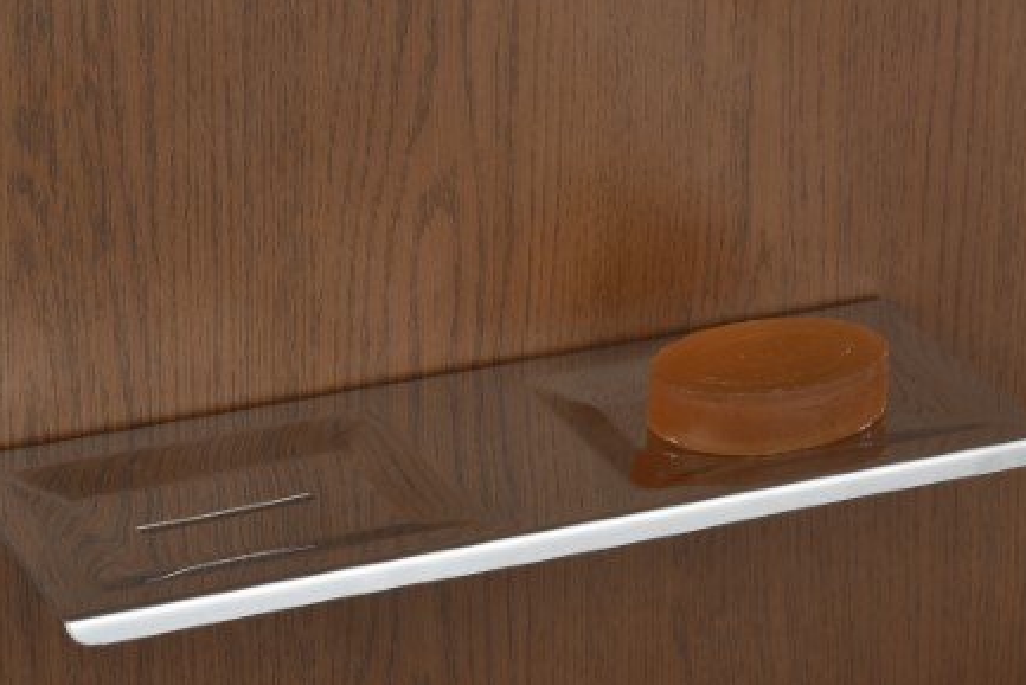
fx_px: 5017
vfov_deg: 7.8
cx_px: 469
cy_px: 412
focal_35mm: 176
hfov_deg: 11.7
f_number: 16
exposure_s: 1/50
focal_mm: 85
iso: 200
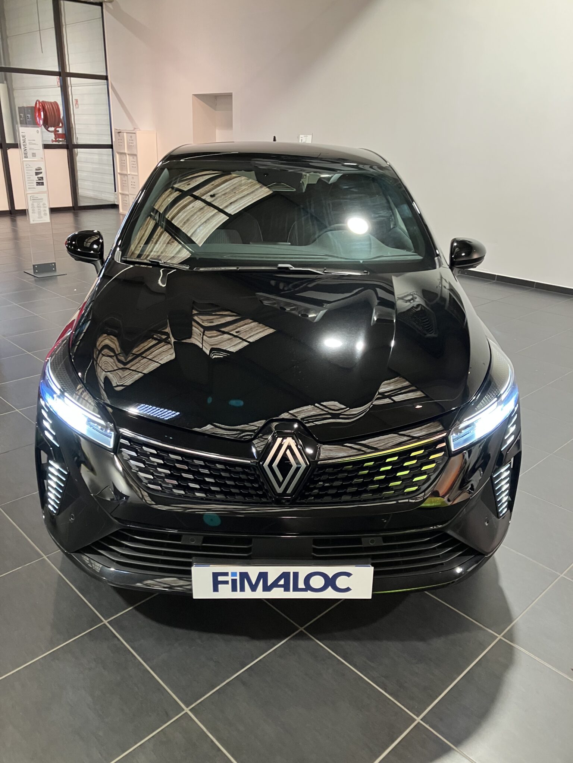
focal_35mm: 28
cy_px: 382
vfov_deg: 63.4
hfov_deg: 49.7
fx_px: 618
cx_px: 286
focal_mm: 3.99
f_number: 1.8
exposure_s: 1/50
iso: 200
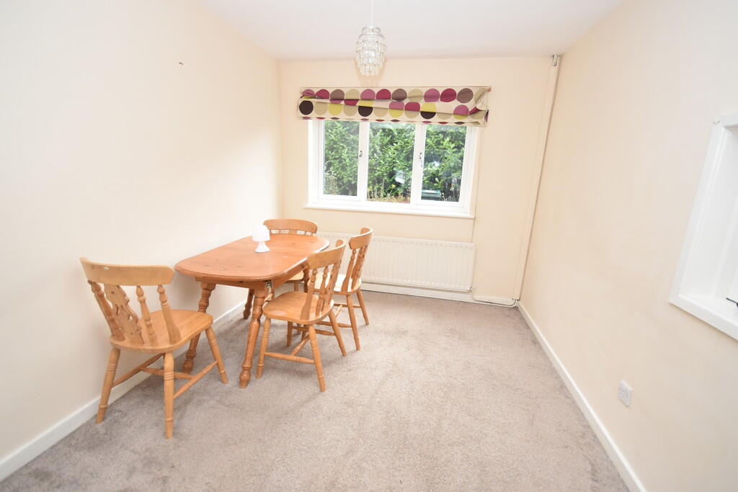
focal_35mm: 15
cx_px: 369
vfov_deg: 77.3
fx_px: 308
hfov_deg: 100.4
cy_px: 246
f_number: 5
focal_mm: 10
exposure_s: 1/200
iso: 500
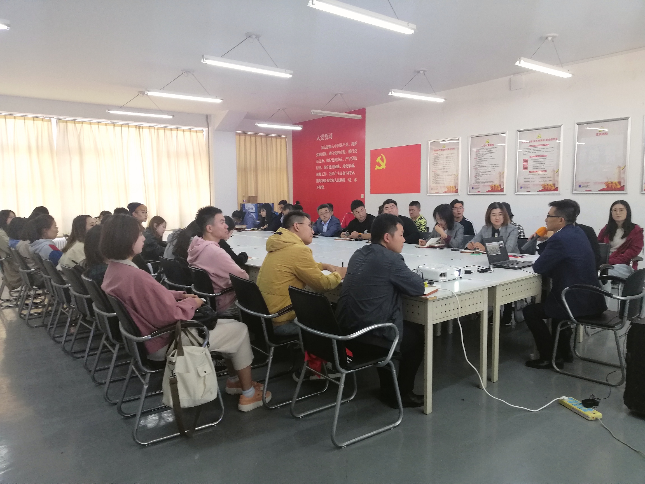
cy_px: 242
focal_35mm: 26
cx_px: 322
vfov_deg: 53.1
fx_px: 484
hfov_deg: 67.3
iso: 160
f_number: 2.2
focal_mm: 3.81
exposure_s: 1/33.3
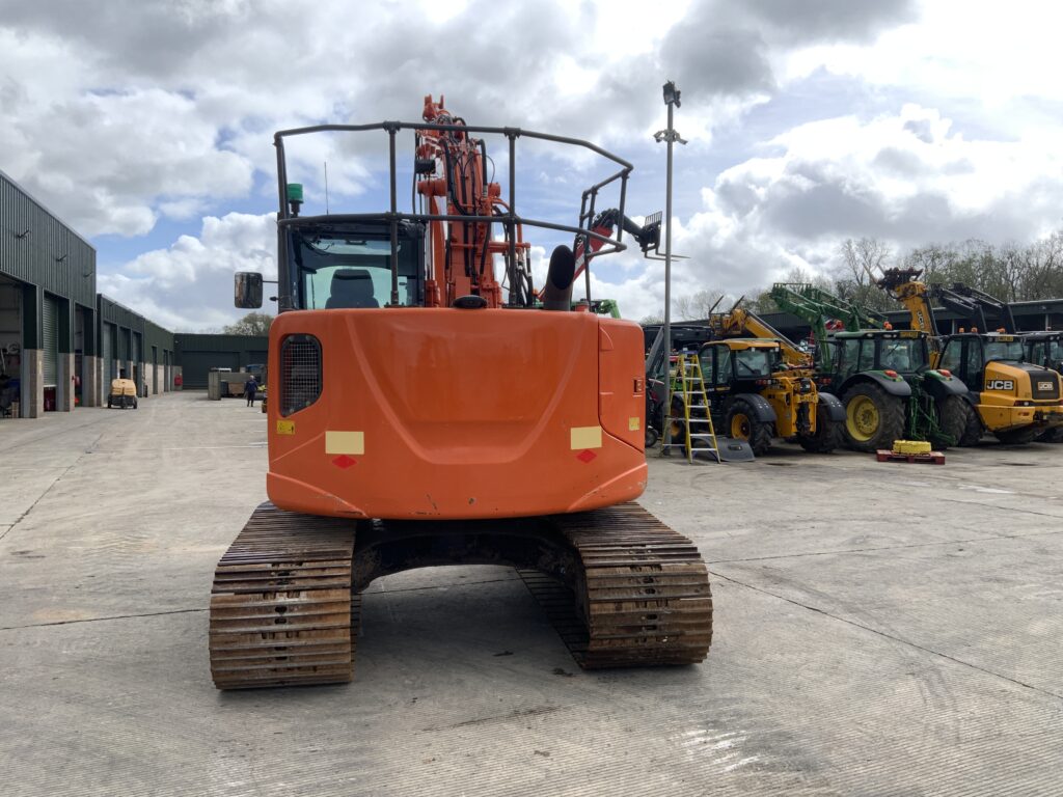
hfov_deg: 61.7
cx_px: 532
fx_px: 891
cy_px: 398
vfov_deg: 48.2
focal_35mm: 29
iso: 16
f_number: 1.8
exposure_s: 1/674
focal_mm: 3
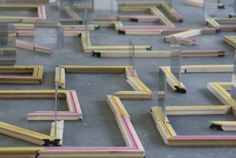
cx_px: 87
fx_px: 807
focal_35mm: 123
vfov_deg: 11.2
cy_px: 78
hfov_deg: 16.6
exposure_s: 1/40
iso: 800
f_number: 5.6
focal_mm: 60
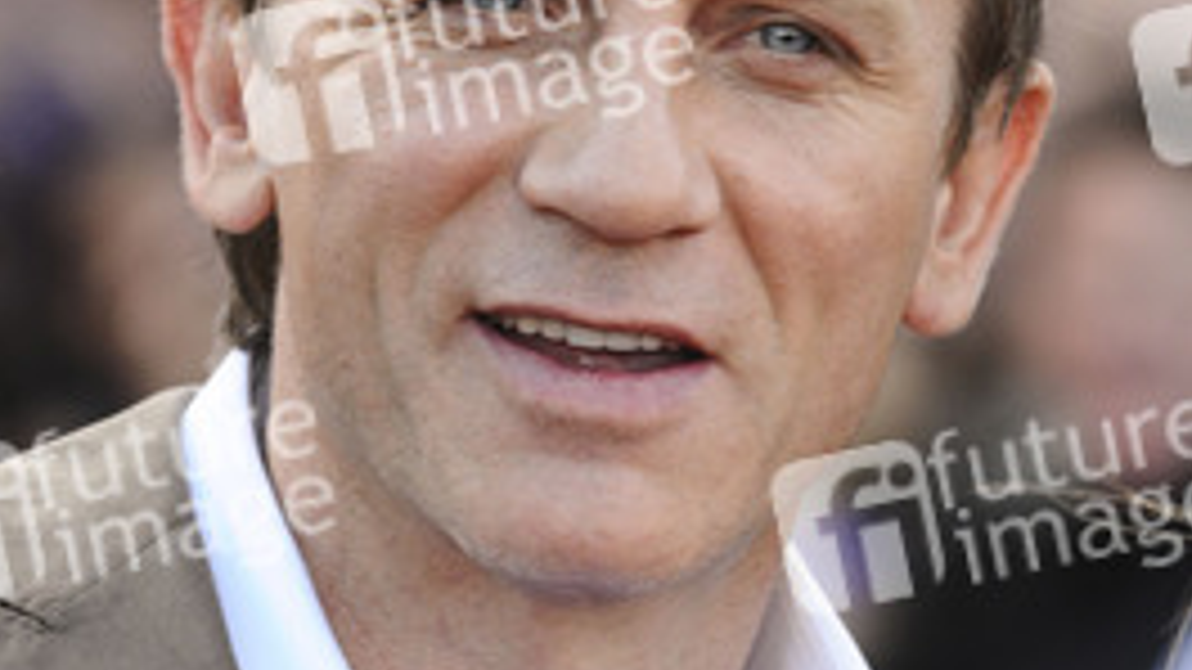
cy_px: 283
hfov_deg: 4.5
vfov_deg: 2.6
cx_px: 596
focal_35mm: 475
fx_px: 15012
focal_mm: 200
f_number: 5.6
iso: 400
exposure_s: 1/250
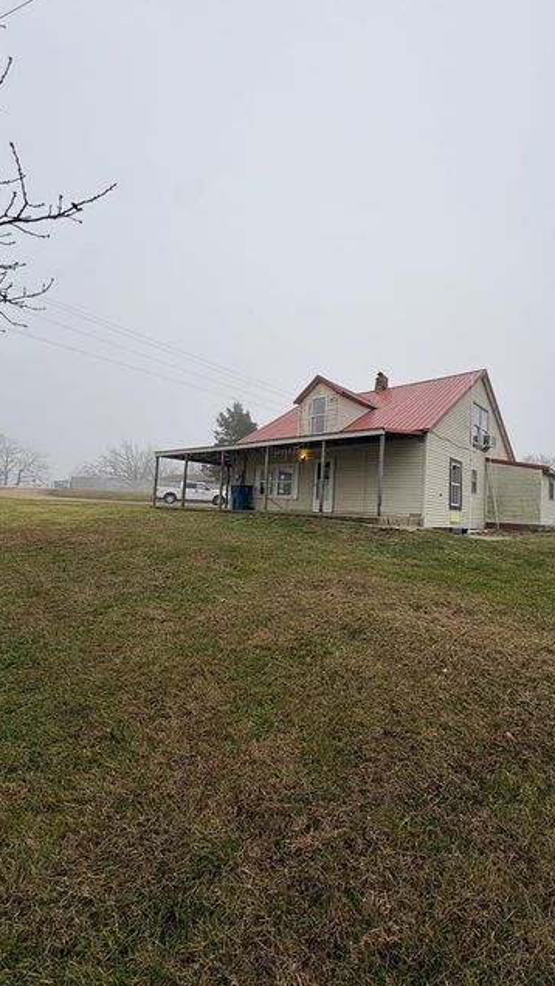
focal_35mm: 16
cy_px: 484
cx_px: 335
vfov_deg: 99.4
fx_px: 418
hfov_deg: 66.4
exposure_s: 1/255
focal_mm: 2.22
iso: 40
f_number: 2.2
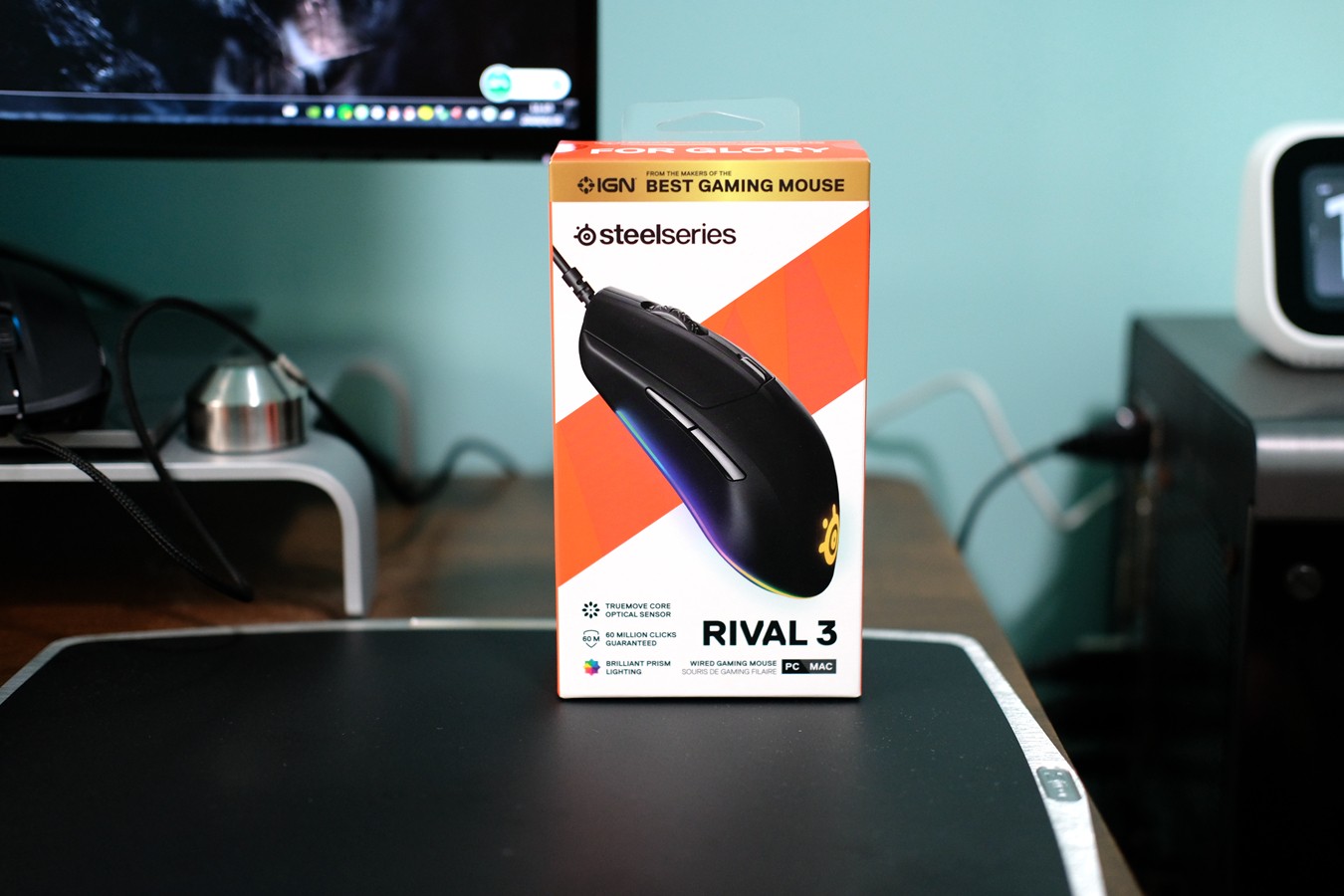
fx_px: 1979
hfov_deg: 37.5
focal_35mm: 53
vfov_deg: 25.5
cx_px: 672
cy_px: 448
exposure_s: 1/120
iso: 800
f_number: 2
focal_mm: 35
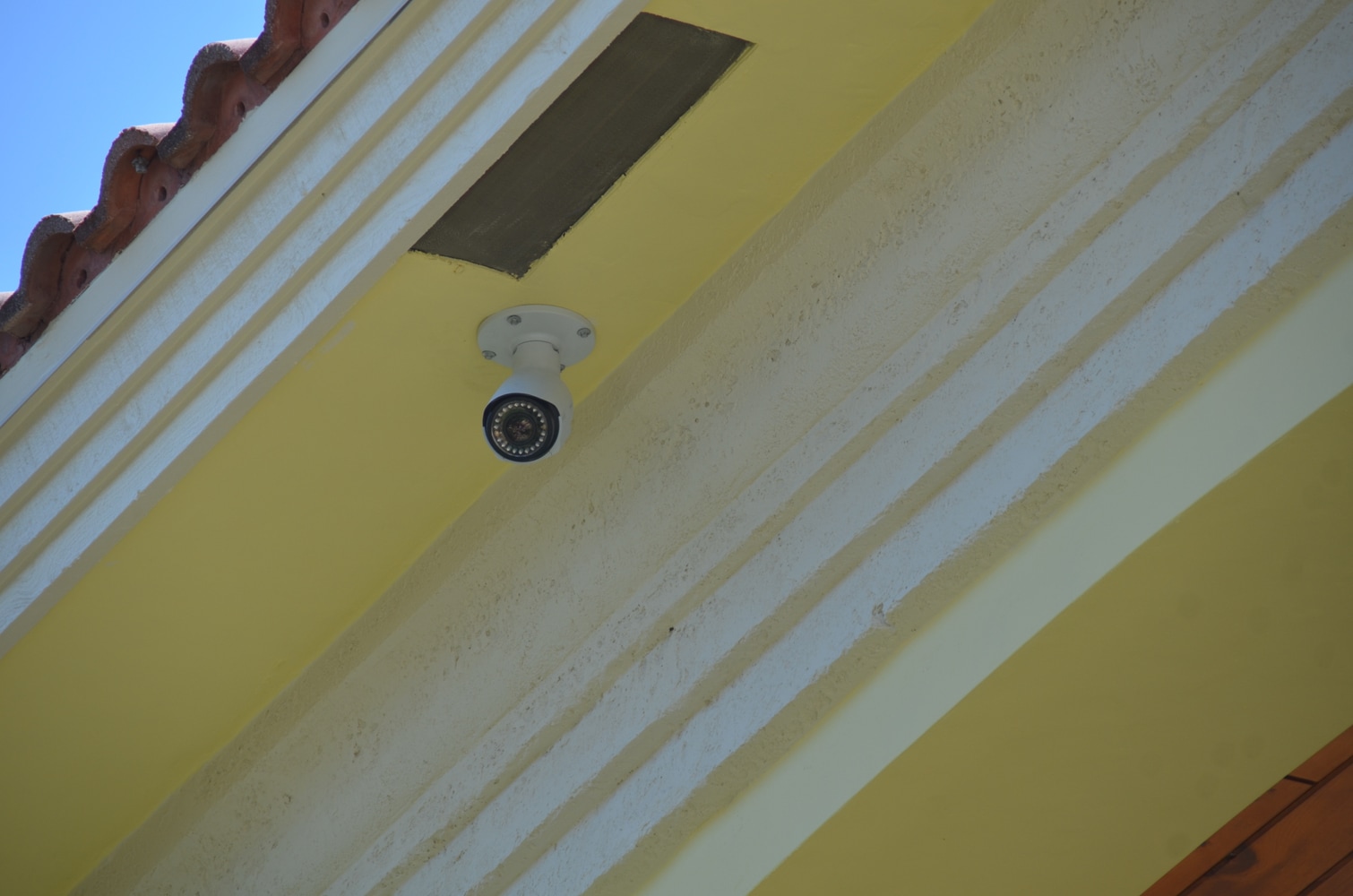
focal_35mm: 300
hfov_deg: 6.9
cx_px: 676
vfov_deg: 4.6
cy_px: 448
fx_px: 11251
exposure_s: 1/500
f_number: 5.6
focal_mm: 200
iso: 200
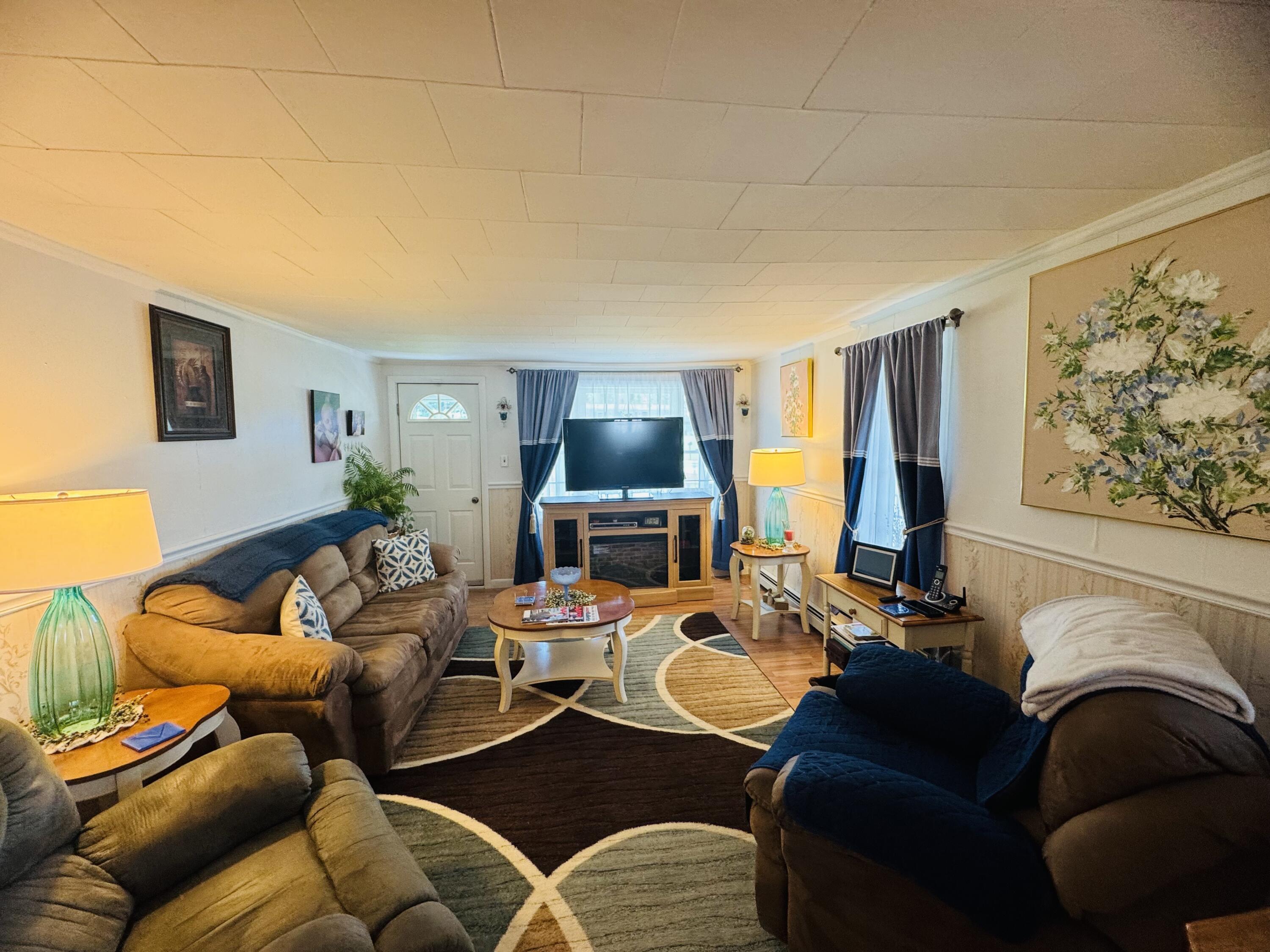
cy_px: 476
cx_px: 635
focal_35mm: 14
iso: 160
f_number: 2.2
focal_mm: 2.22
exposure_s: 1/60
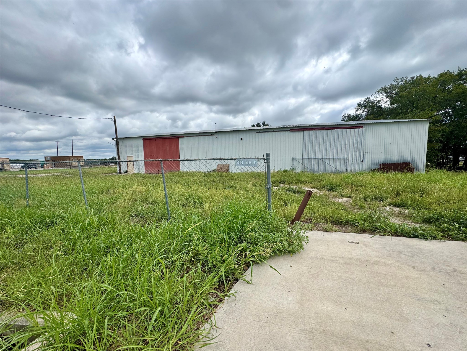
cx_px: 234
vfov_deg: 85.7
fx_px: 189
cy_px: 176
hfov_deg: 102.1
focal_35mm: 14
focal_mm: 2.22
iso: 50
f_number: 2.2
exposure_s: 1/1709
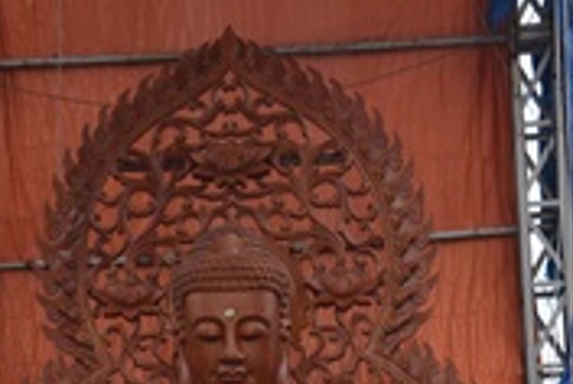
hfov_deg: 14.6
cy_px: 540
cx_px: 169
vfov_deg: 9.6
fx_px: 2232
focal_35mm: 140
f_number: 5.6
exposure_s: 1/125
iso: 560
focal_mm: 38
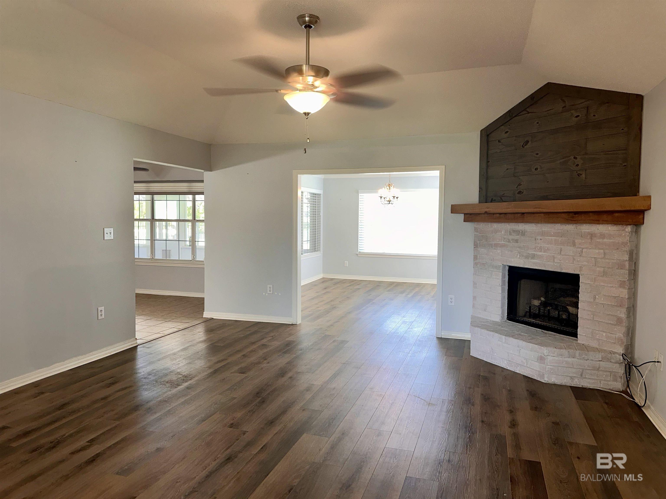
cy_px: 250
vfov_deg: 56.8
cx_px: 333
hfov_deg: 71.6
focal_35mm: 24
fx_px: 462
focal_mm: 6.86
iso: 64
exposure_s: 1/24
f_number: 1.78
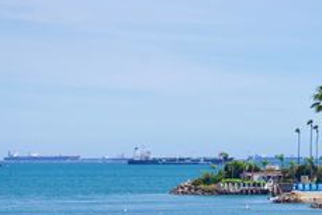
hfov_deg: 9.0
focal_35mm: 229
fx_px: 2049
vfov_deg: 6.0
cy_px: 195
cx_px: 281
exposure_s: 1/2000
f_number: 7.1
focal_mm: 70
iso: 400
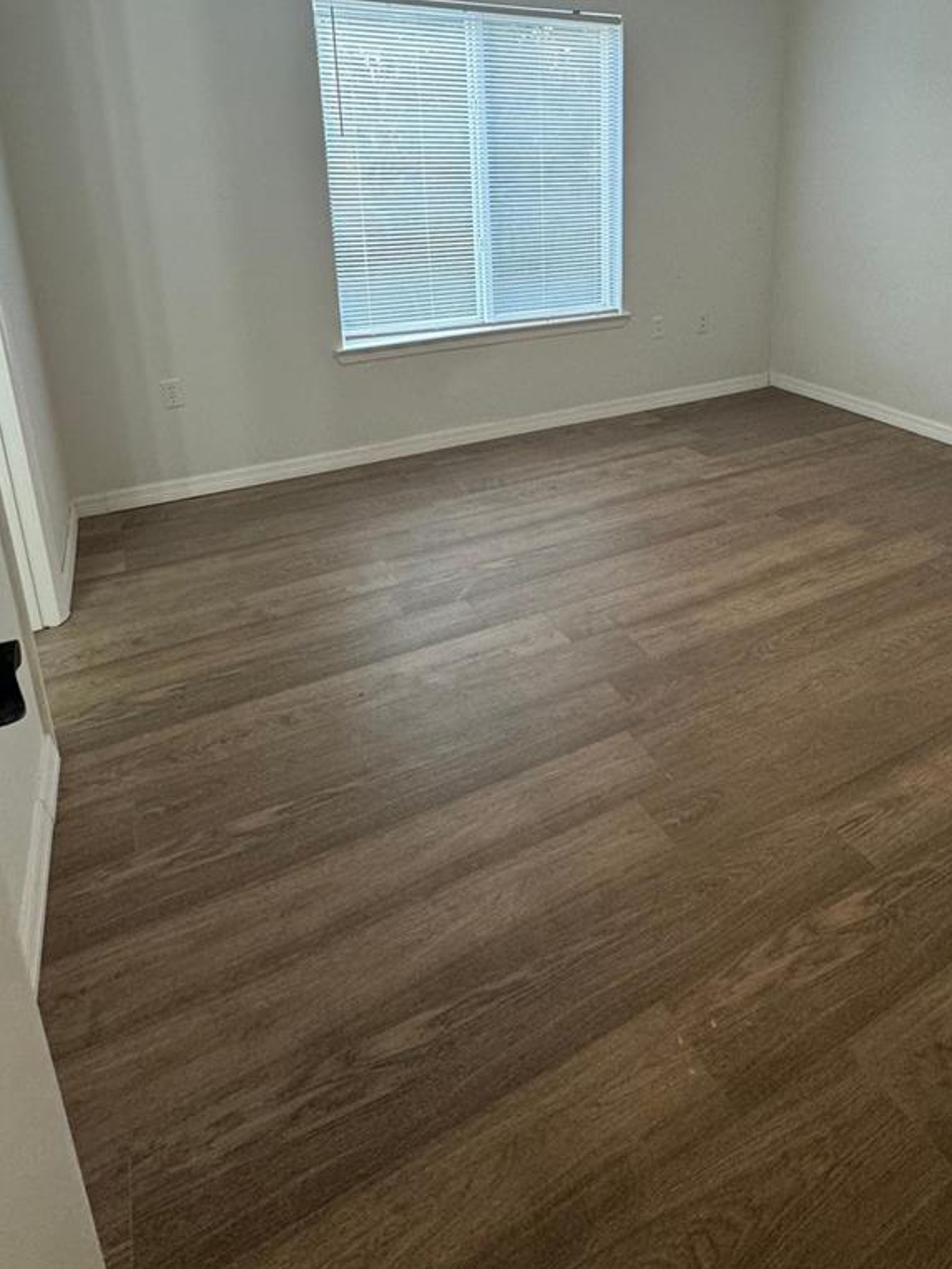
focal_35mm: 22
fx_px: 807
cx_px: 562
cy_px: 385
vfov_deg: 73.2
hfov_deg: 60.7
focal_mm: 2.22
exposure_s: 1/120
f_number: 2.2
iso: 160
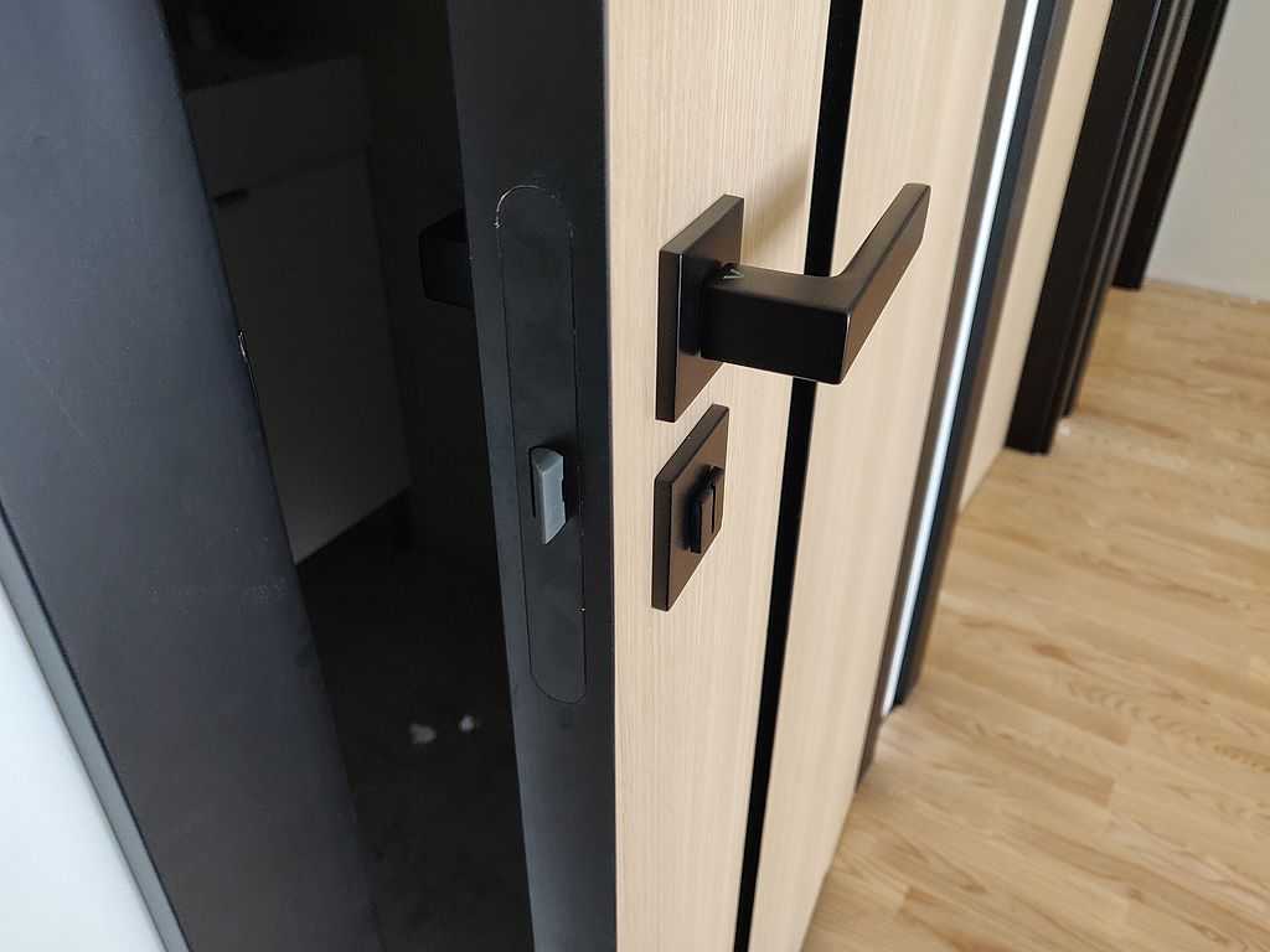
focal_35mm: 25
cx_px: 635
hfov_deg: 69.4
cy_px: 476
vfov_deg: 54.9
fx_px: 917
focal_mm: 4.25
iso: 500
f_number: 1.7
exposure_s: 1/33
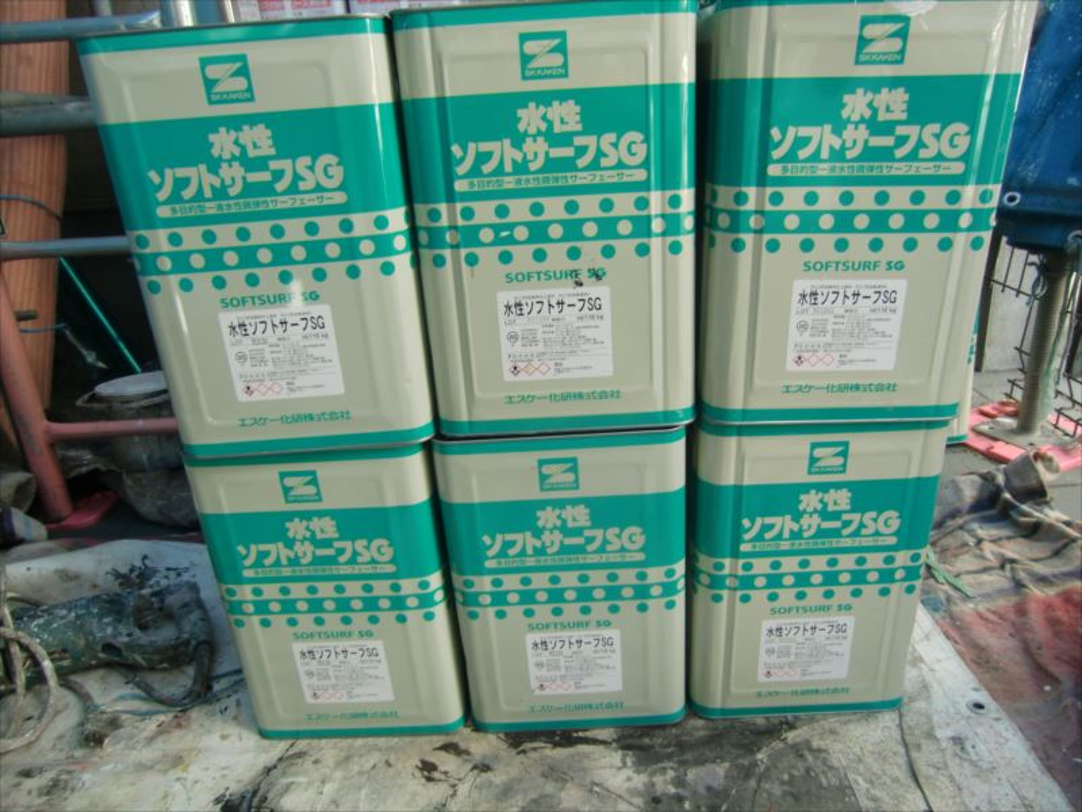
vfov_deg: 56.8
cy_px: 406
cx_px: 541
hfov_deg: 71.6
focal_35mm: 24
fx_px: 750
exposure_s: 1/60
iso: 64
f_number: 3.2
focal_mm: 4.3
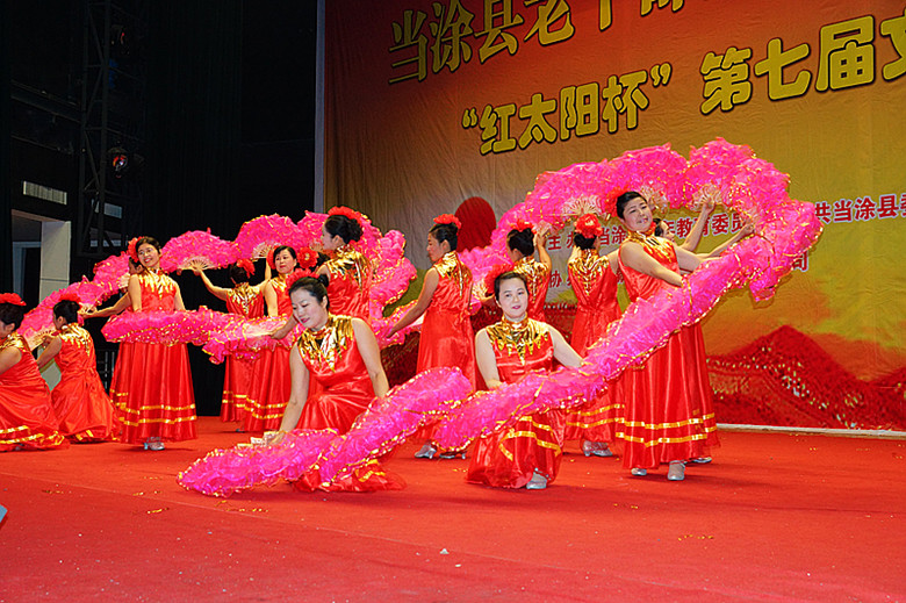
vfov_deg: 31.9
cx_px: 453
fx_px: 1056
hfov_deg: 46.4
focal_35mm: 42
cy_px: 302
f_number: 4
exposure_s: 1/60
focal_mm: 28
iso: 800
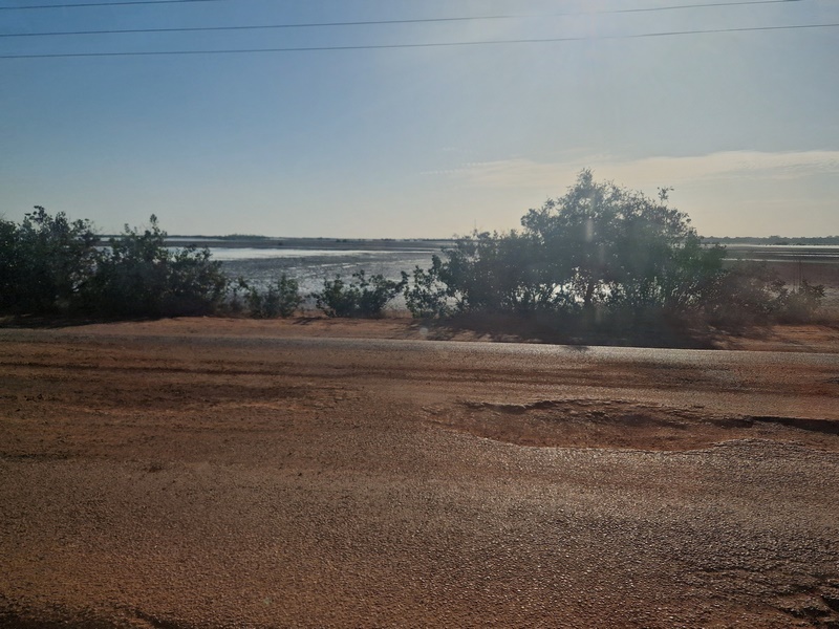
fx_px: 557
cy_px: 314
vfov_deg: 58.9
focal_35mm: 23
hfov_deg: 73.9
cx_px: 420
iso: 50
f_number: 1.8
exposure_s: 1/10000
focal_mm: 5.4
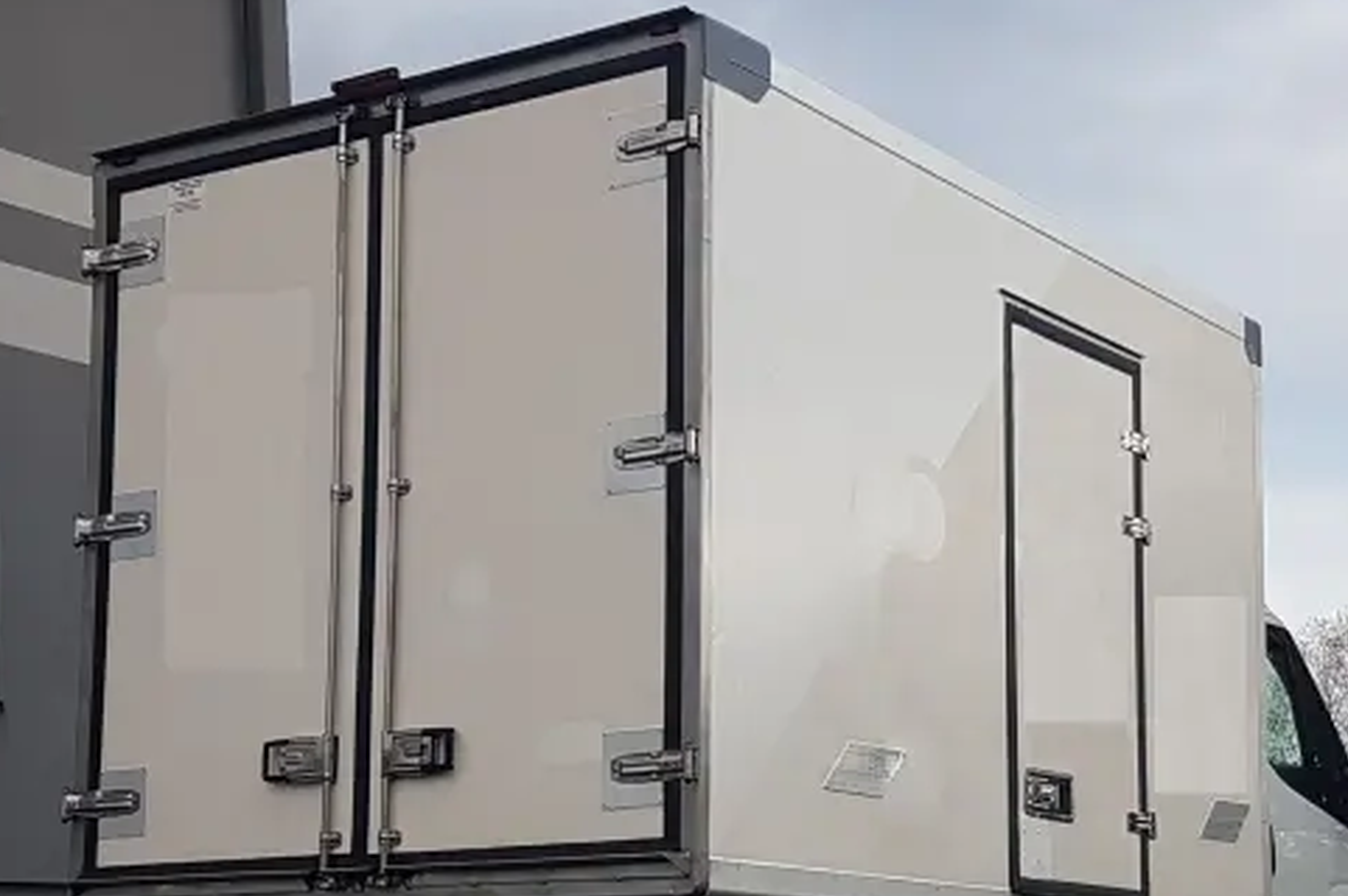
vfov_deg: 36.4
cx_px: 757
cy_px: 613
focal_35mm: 36
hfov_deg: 53.0
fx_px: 1347
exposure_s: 1/100
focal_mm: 4.2
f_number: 1.7
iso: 40
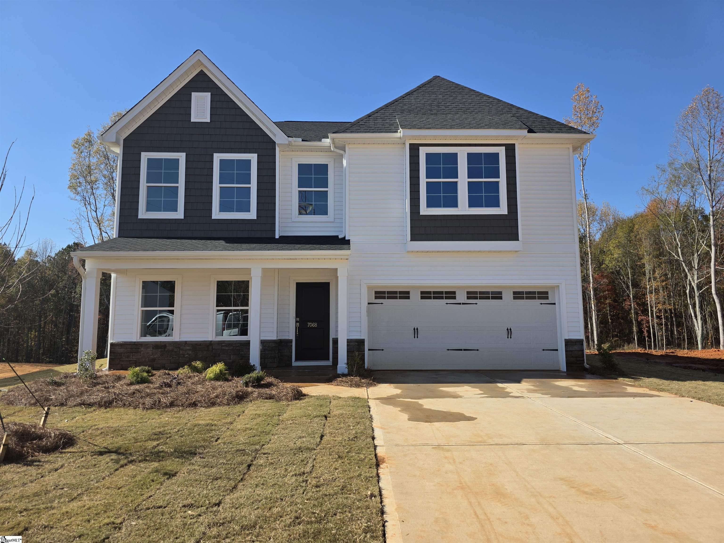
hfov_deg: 73.9
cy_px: 272
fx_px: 481
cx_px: 362
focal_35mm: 23
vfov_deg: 58.9
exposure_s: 1/5296
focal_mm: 6.3
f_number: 1.7
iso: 80
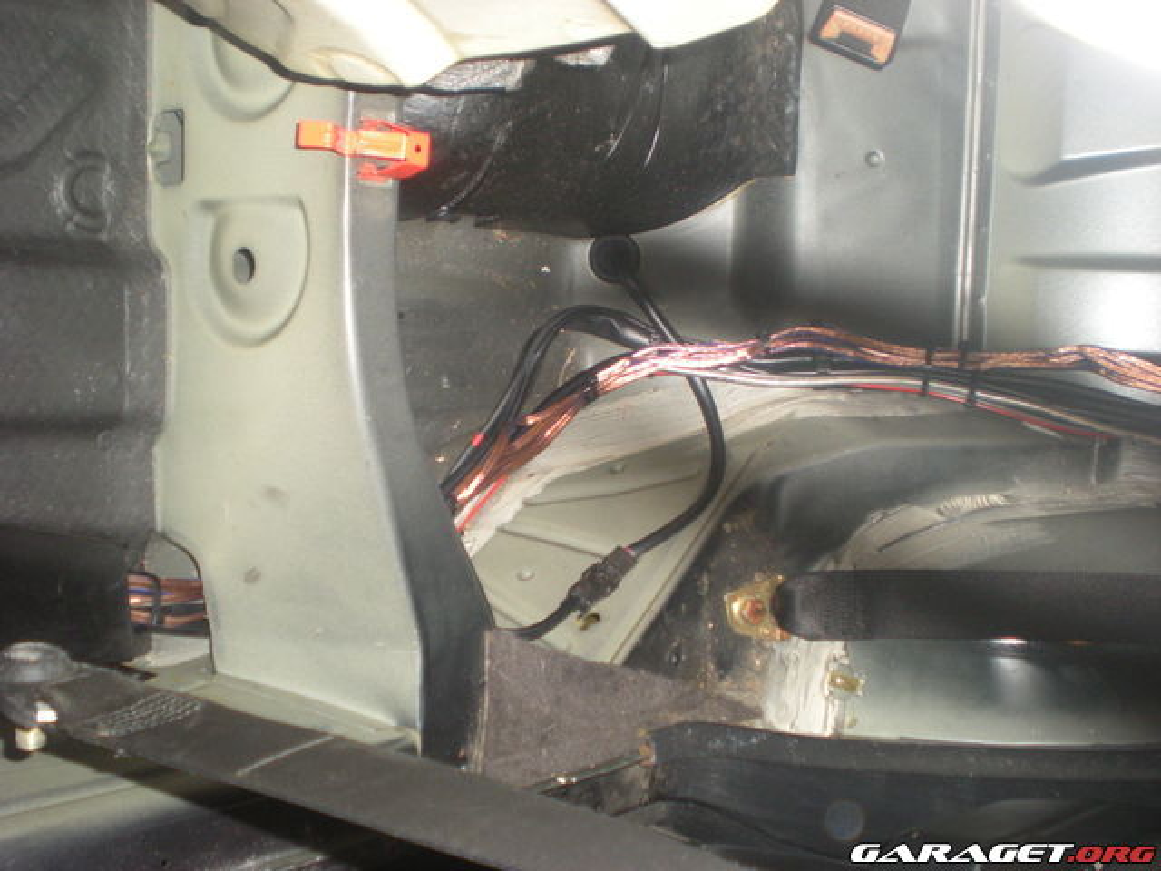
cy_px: 436
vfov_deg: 32.9
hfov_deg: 42.9
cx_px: 580
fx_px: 1476
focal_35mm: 44
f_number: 3.5
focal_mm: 7.4
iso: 222
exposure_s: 1/60
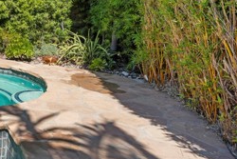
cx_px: -53
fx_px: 270
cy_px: 50
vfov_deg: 32.3
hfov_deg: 35.9
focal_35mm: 41
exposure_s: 1/250
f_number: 8
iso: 100
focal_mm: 16
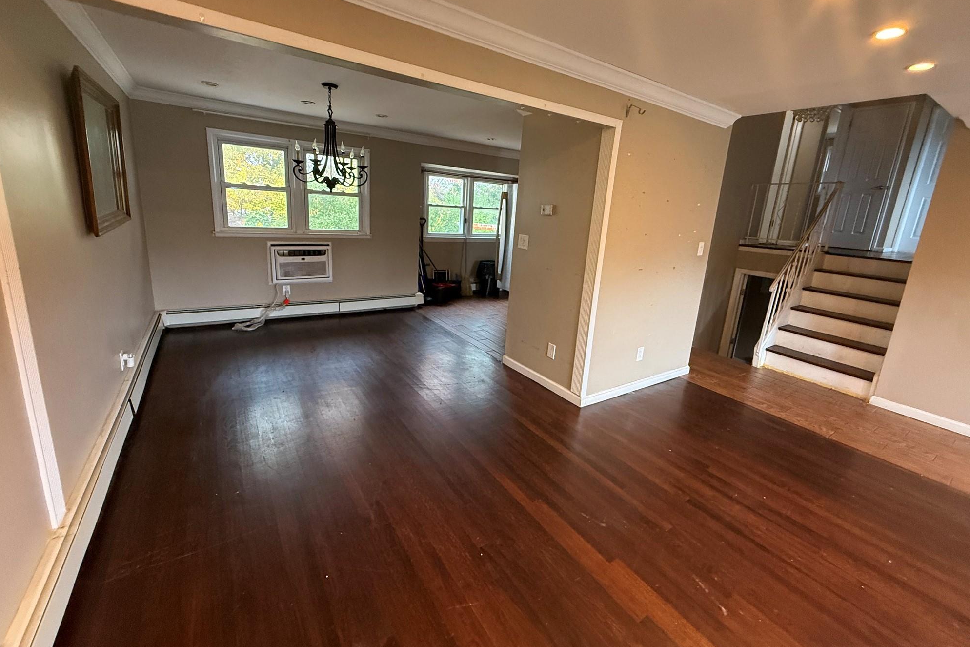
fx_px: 404
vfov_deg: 77.2
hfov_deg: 100.4
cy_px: 298
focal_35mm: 15
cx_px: 489
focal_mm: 2.22
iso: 400
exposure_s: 1/120
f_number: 2.2
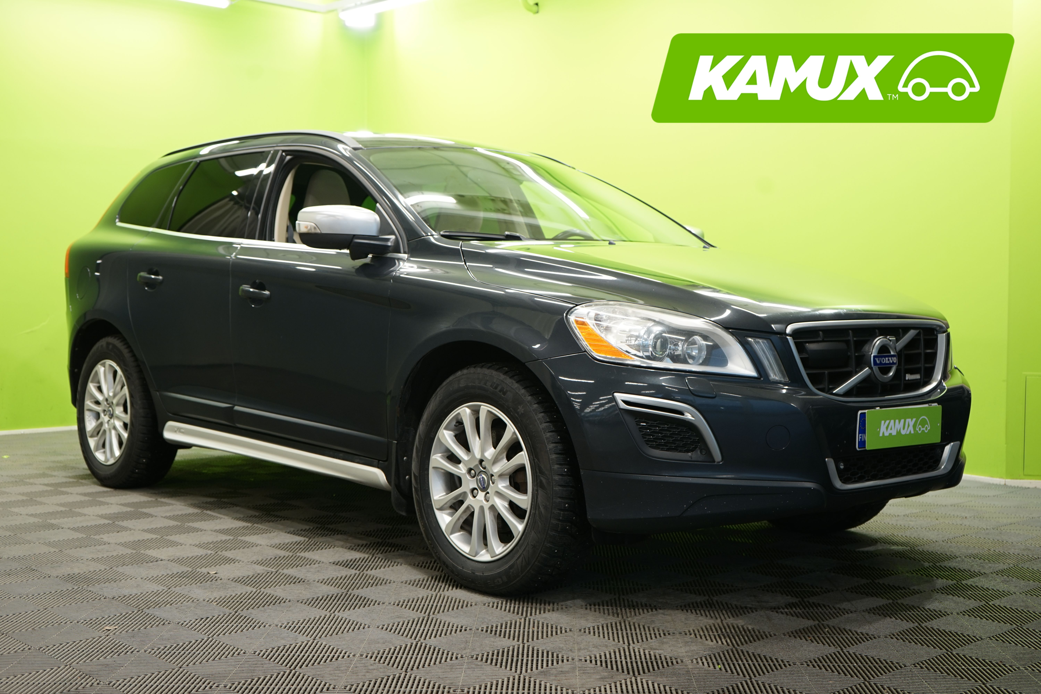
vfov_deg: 31.2
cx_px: 520
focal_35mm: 43
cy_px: 347
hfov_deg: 45.4
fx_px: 1243
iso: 320
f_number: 5
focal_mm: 43
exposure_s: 1/13
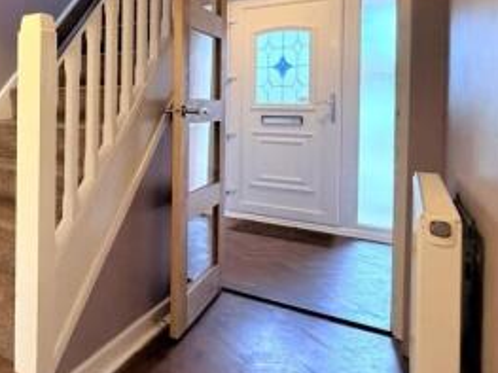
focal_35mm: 31
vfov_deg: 44.3
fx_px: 446
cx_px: 1
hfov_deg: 48.2
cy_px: 105
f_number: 2.2
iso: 640
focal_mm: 2.22
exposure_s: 1/50
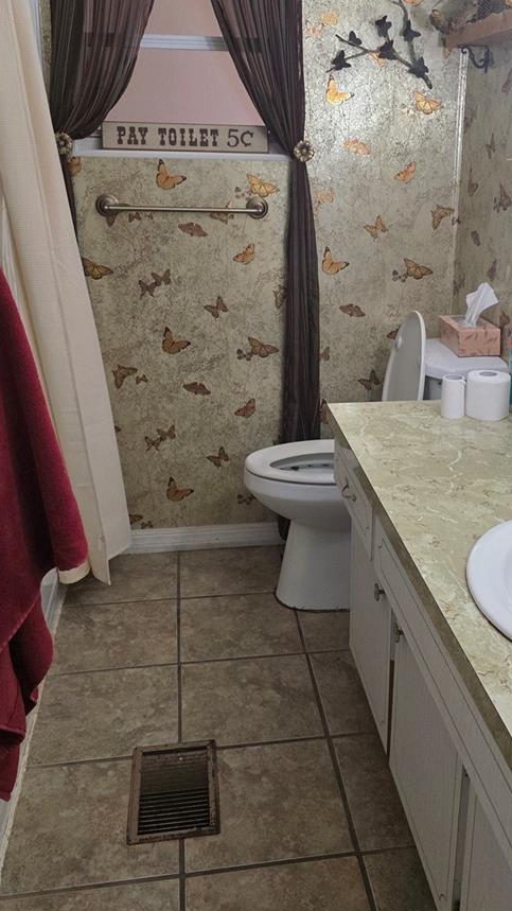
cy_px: 390
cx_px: 333
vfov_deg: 56.4
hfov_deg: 33.5
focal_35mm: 35
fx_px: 845
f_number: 1.7
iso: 320
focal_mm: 6.3
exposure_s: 1/120
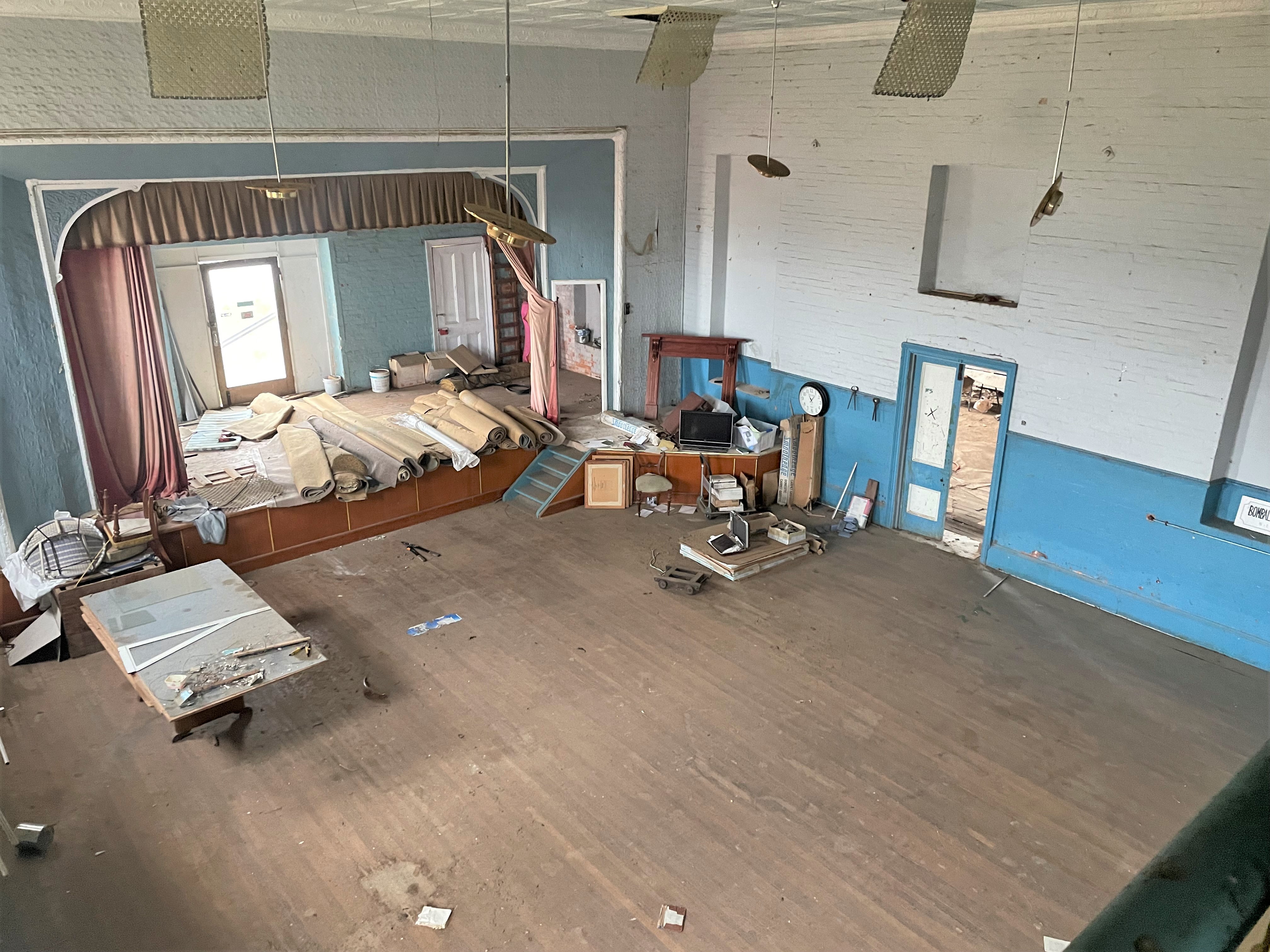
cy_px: 476
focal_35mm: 26
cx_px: 635
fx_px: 954
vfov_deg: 53.1
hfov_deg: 67.3
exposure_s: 1/58
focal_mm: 4.2
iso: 500
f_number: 1.6
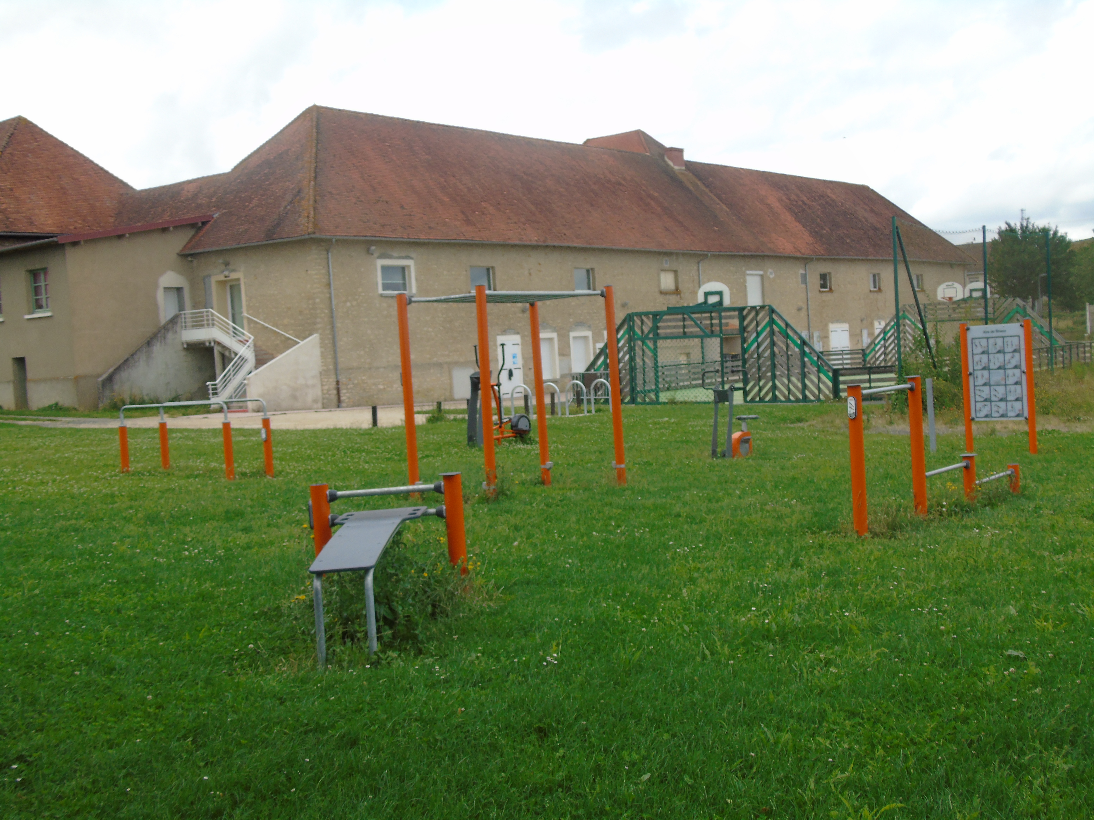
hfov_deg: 46.8
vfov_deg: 36.0
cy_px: 410
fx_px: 1264
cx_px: 547
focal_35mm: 40
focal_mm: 7.1
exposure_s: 1/500
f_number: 3.9
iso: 80
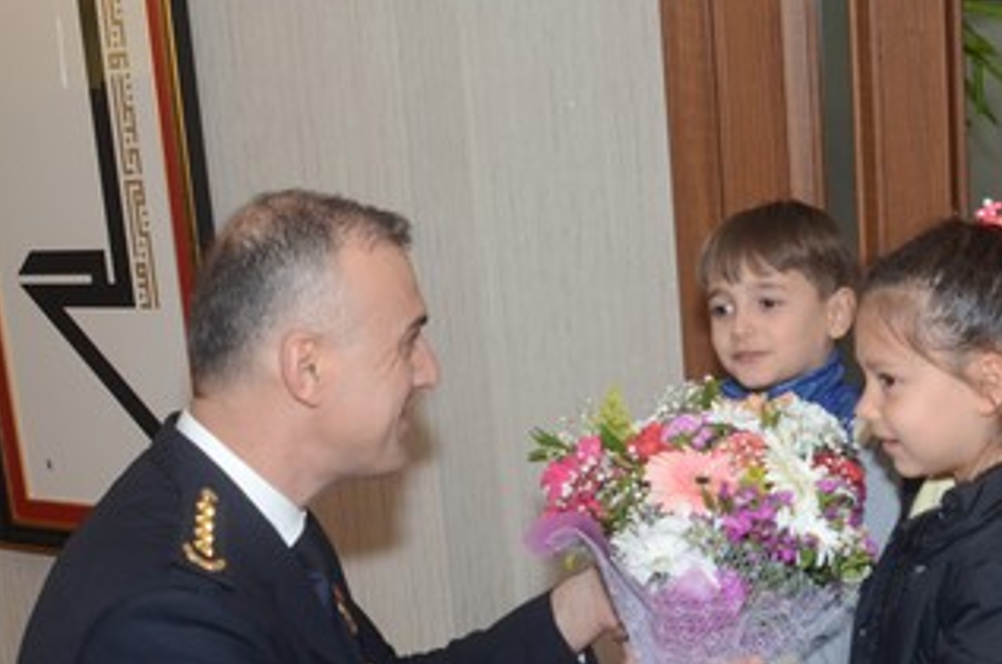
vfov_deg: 23.5
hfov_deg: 34.9
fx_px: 1583
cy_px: 462
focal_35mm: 57
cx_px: 648
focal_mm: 18
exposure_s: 1/60
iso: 800
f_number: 9
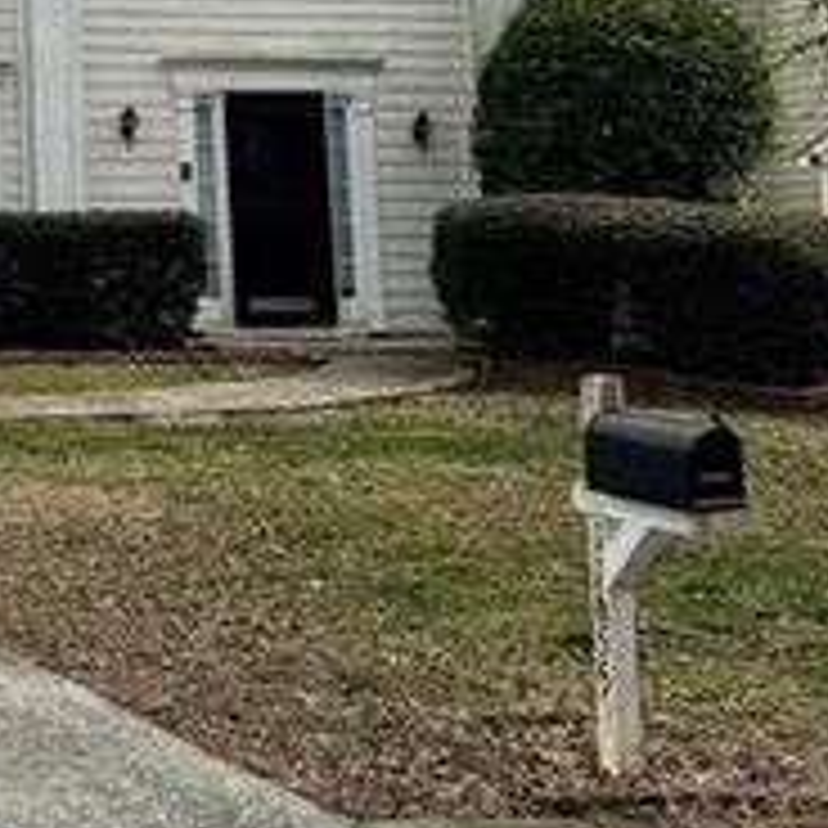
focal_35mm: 77
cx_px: -225
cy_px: -56
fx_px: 2084
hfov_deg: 20.6
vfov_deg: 21.4
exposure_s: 1/6410
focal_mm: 6.76
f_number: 1.78
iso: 80
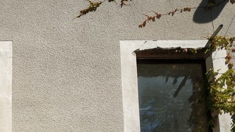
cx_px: 47
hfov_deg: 36.0
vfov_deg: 19.8
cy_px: 169
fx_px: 349
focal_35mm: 56
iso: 100
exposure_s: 1/2779
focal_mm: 3.94
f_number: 1.9
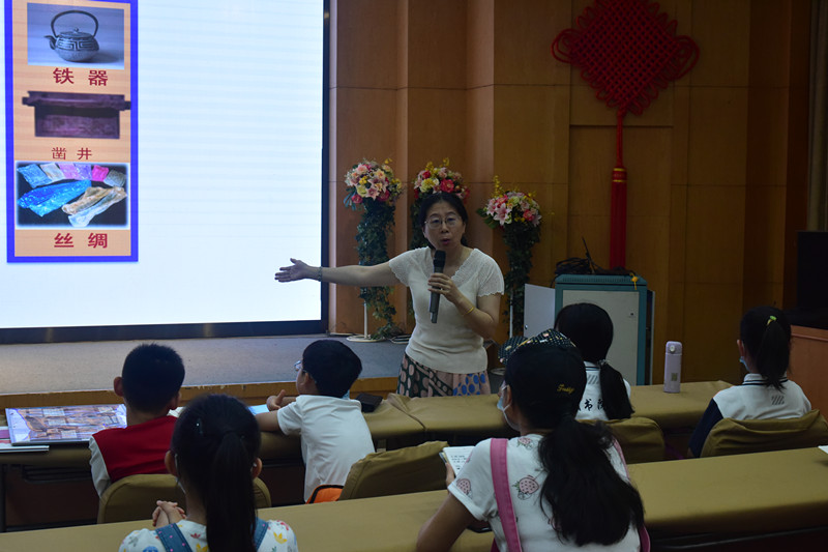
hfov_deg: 38.2
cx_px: 414
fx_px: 1196
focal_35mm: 52
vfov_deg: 26.0
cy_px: 276
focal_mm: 52
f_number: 10
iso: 3200
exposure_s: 1/40
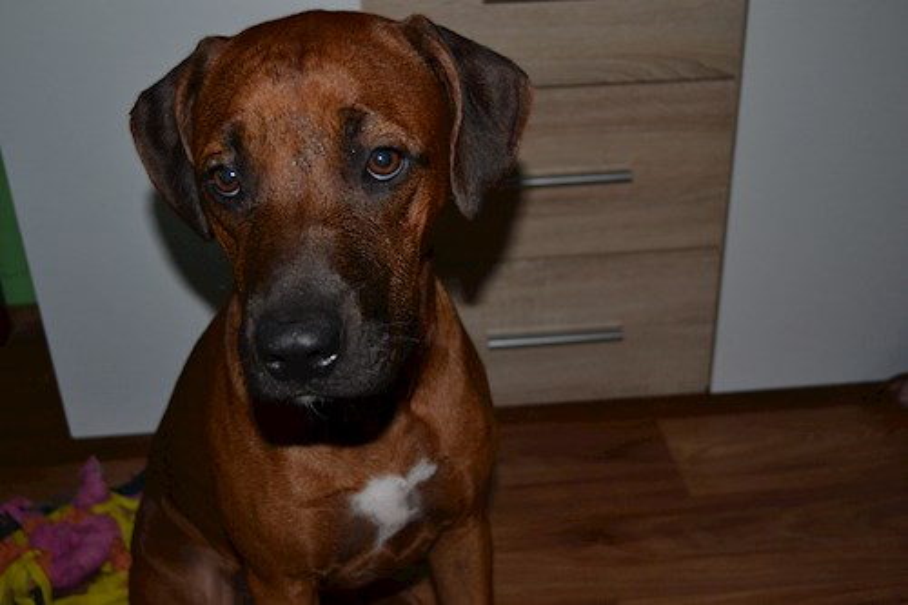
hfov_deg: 49.6
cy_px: 302
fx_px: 983
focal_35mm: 39
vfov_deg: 34.2
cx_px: 454
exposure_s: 1/60
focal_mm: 26
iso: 1100
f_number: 4.2
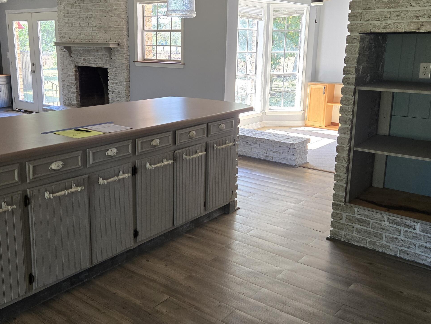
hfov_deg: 51.3
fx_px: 448
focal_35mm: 36
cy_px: 141
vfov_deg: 39.6
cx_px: 199
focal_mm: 5.4
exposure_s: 1/180
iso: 160
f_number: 1.8
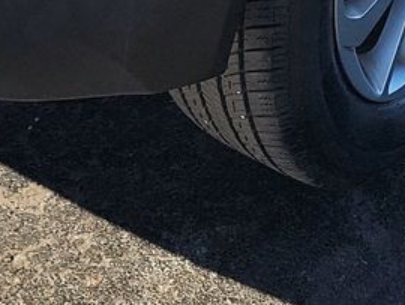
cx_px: 126
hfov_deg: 13.9
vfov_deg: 9.0
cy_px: -520
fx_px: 1663
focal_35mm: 142
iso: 50
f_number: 1.8
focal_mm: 6.7
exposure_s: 1/341
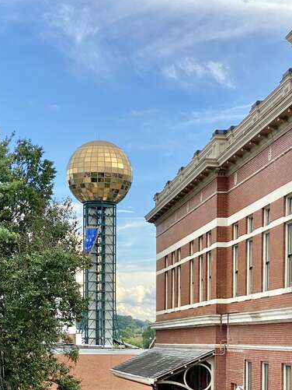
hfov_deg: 17.8
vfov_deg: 23.2
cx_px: 165
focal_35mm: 83
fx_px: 933
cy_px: 307
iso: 20
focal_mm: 6
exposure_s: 1/607
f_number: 2
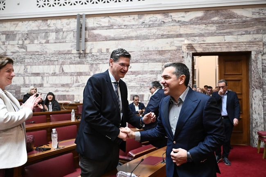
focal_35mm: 28
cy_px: 88
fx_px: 207
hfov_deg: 65.5
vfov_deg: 46.4
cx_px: 133
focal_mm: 28
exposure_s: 1/500
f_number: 4
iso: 6400
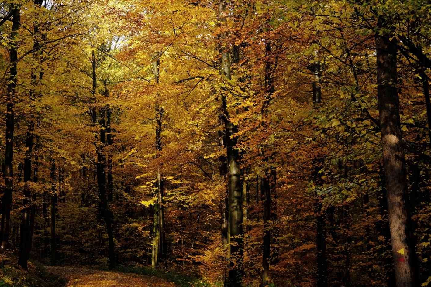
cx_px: 160
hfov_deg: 19.8
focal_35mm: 103
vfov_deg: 13.3
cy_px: 101
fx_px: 1233
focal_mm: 48.4
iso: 400
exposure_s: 1/280
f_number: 5
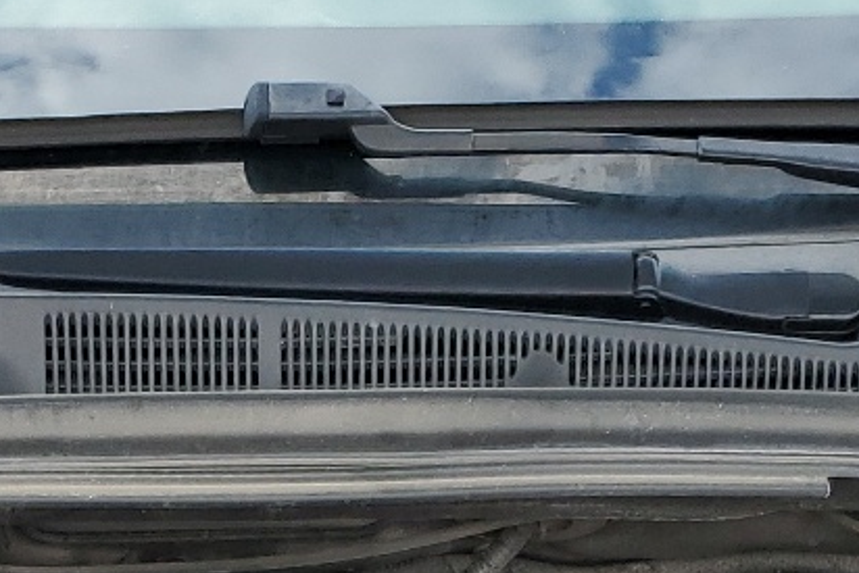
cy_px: 1175
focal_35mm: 105
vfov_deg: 11.6
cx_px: 296
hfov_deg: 19.4
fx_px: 2506
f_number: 1.5
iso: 50
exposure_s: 1/625
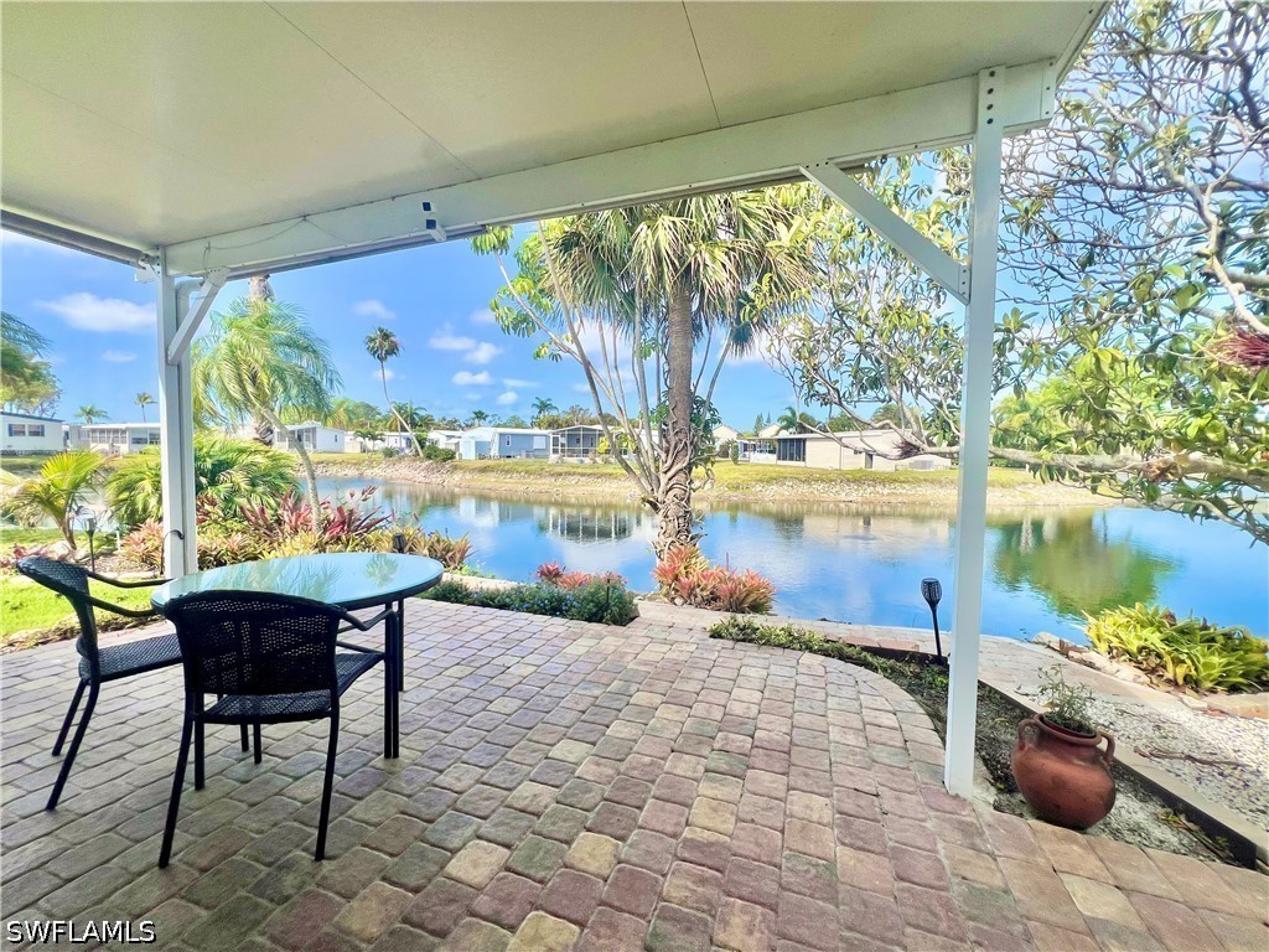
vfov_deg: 89.9
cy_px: 476
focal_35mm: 13
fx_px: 477
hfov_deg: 106.2
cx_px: 634
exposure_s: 1/1277
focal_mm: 1.57
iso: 32
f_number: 1.8
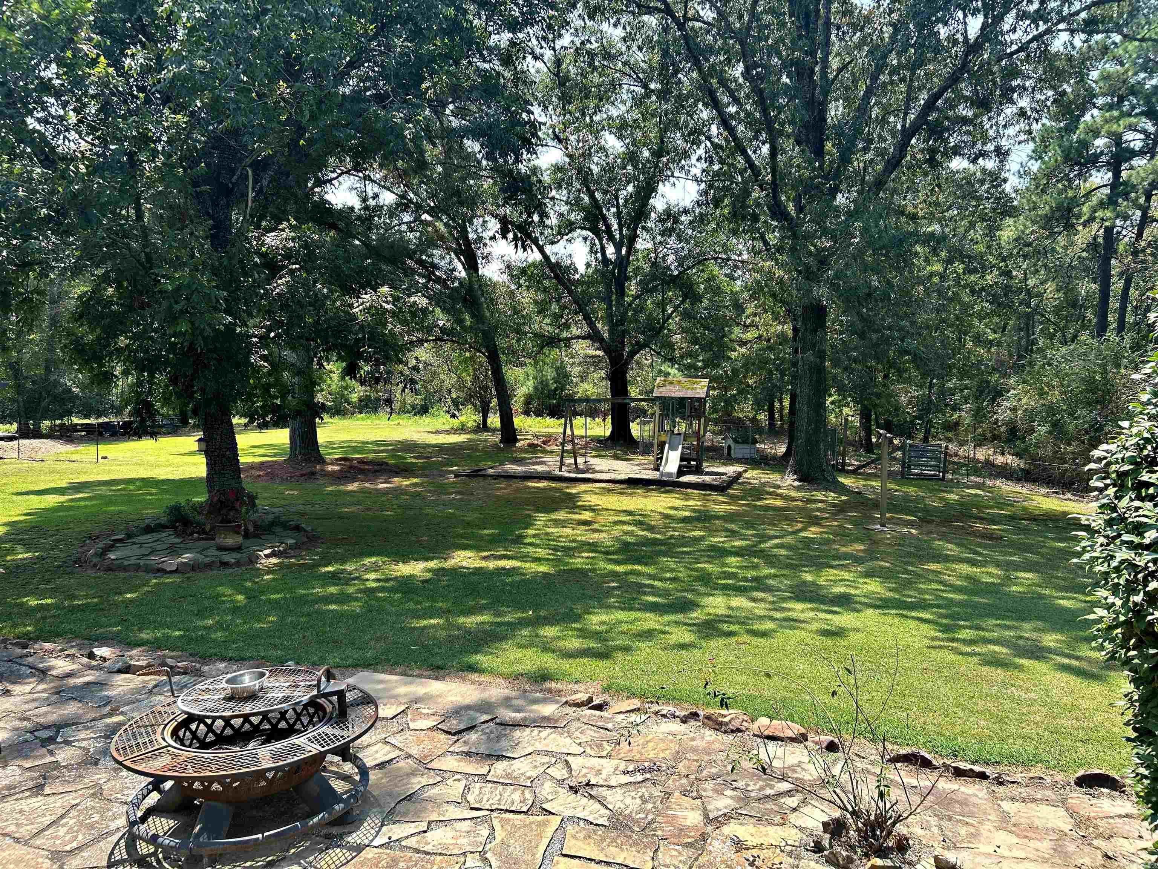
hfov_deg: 67.3
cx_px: 579
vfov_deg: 53.1
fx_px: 870
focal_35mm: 26
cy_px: 434
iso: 50
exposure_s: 1/1209
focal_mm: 5.7
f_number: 1.5
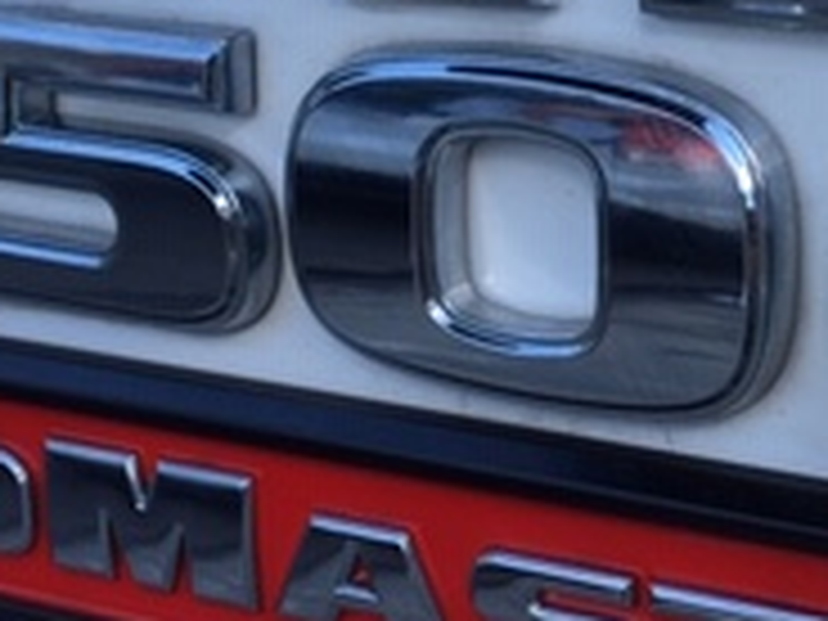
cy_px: 148
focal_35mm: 101
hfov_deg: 19.3
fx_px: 2416
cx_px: 616
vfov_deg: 14.6
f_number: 2.2
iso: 25
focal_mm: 4.15
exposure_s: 1/227
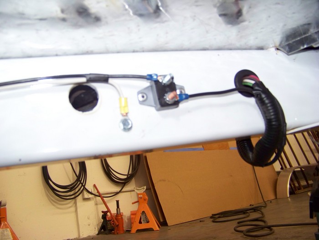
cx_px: 160
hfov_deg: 51.4
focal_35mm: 36
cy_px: 120
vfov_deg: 39.7
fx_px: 332
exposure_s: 1/30
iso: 200
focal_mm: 5.85
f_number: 2.8
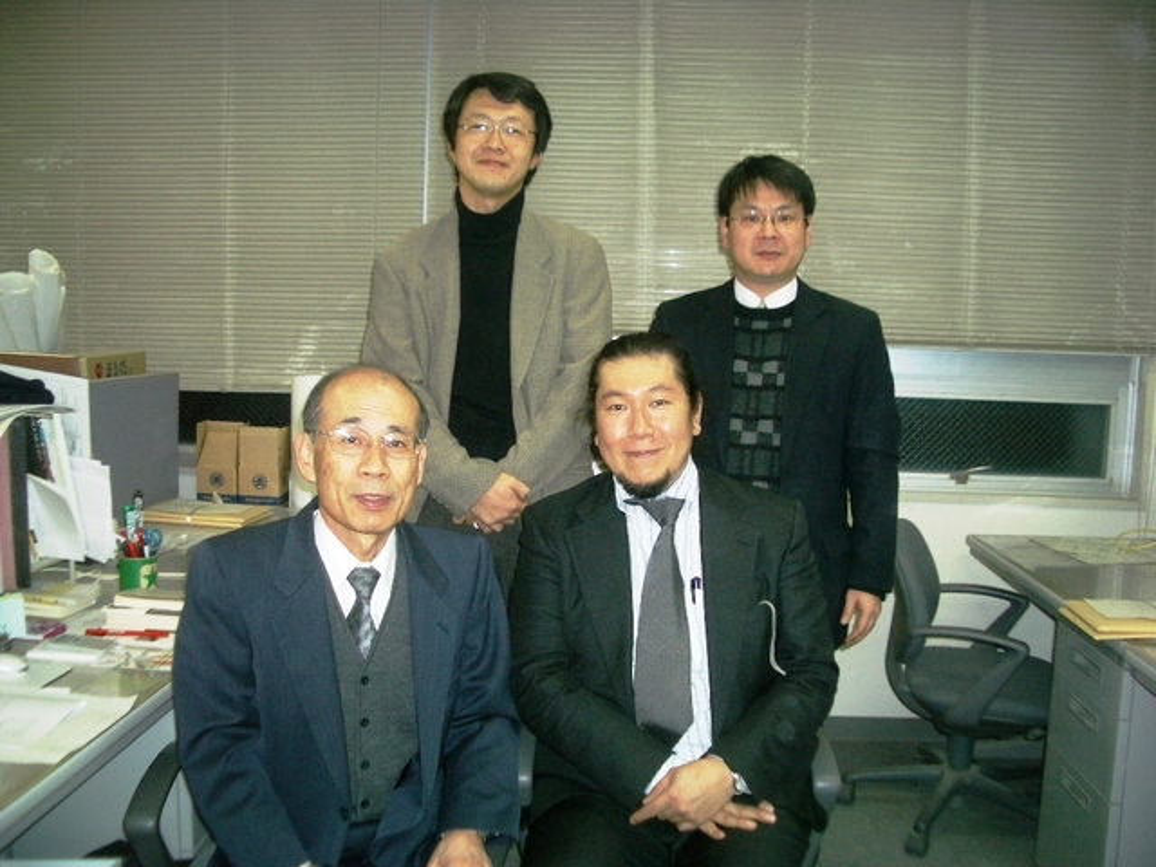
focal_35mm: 35
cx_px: 578
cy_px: 434
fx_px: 1169
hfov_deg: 52.6
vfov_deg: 40.7
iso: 100
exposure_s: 1/60
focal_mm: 5.8
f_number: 2.6
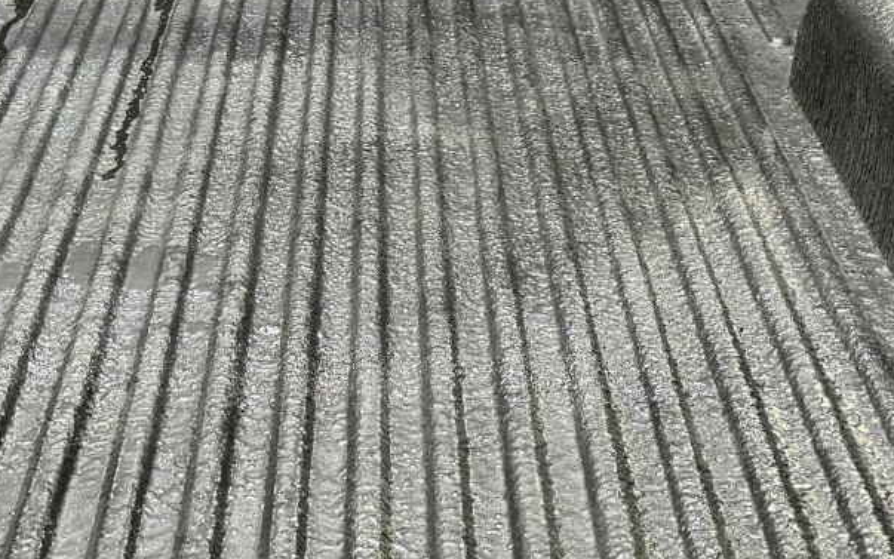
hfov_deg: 25.5
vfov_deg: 16.0
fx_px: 1974
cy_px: 87
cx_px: 384
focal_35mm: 81
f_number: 1.78
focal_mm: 6.86
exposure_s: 1/50
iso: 320
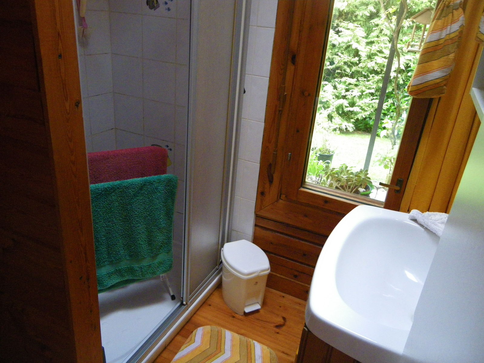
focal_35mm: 28
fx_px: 391
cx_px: 242
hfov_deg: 63.4
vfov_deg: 49.7
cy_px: 182
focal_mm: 4.9
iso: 800
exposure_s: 1/40
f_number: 2.6
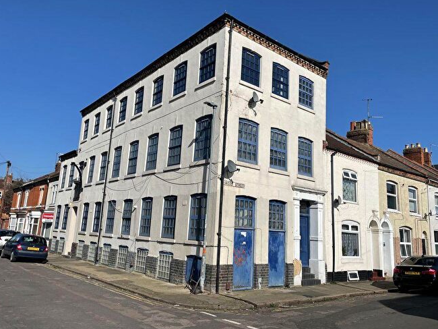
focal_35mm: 28
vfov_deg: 49.8
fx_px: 354
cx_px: 226
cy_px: 160
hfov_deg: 63.4
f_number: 1.6
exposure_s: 1/7813
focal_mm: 4.2
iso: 32
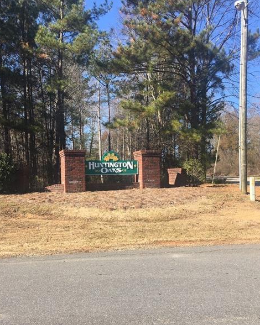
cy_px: 182
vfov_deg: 49.0
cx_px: 117
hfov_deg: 40.1
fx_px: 356
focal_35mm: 37
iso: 25
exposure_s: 1/699
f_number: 2.2
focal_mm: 4.15
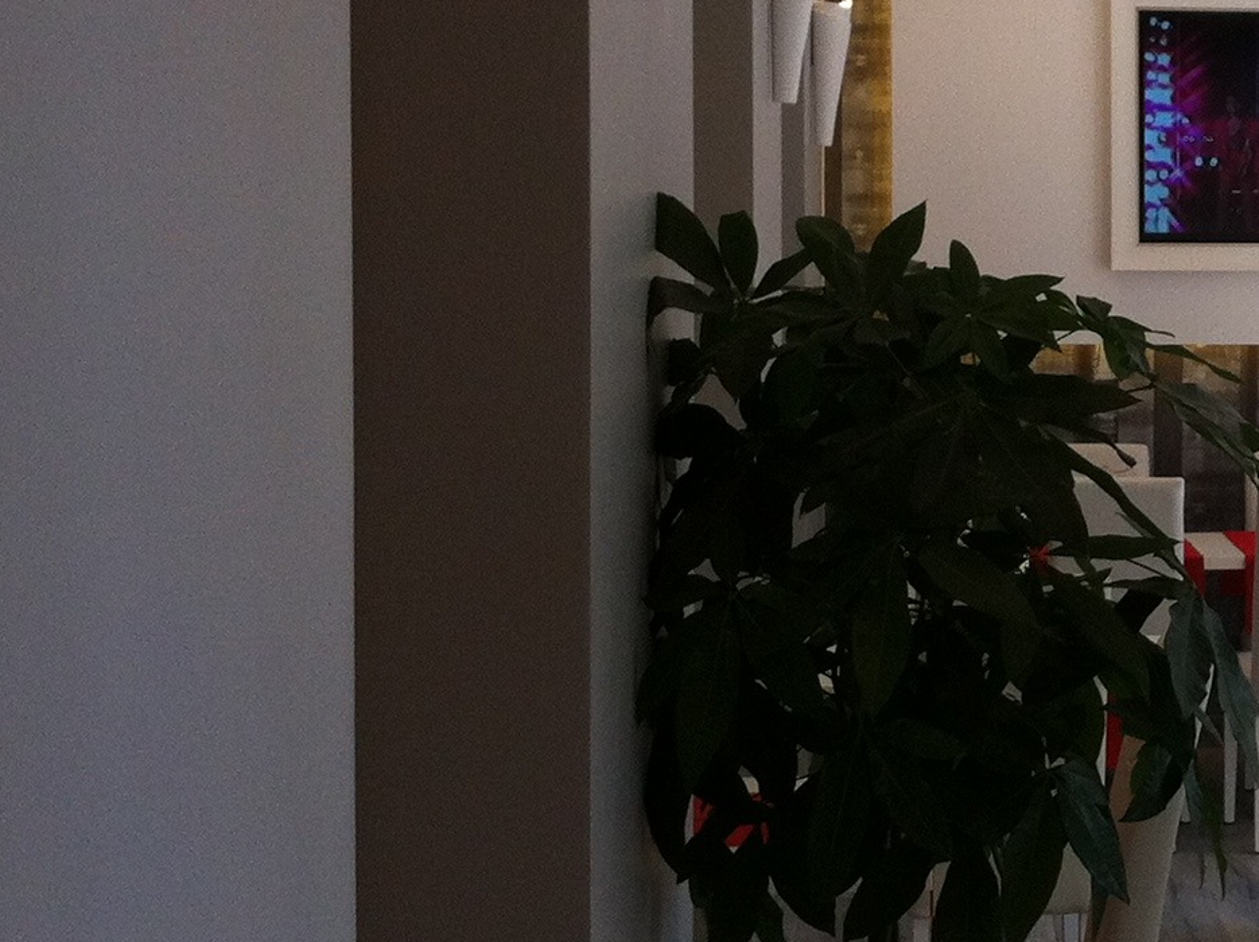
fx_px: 3524
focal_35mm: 97
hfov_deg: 19.3
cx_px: 1437
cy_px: 342
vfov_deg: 15.2
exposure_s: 1/100
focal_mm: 3.85
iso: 100
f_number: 2.8
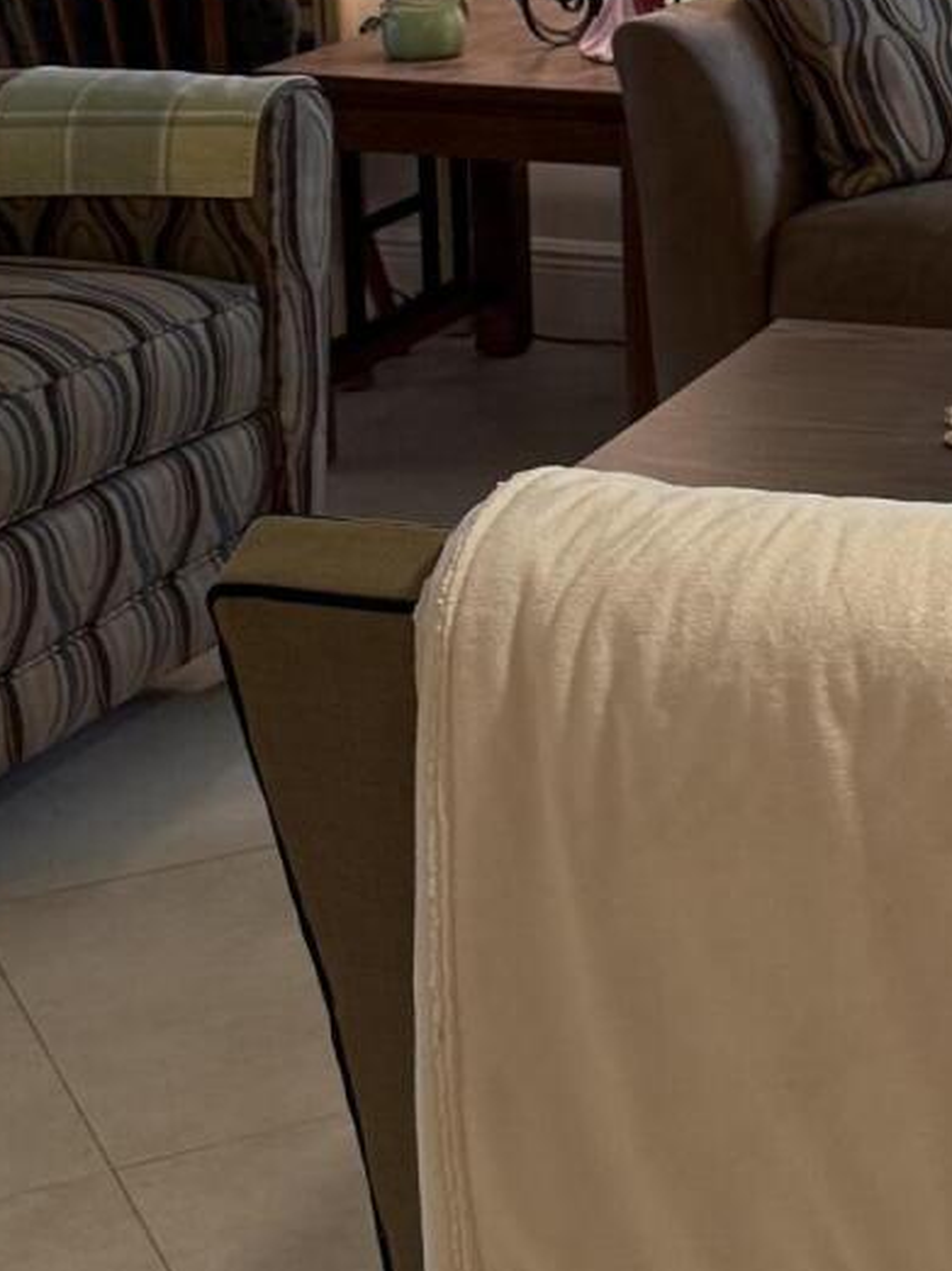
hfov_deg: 14.9
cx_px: 1446
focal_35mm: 92
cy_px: 61
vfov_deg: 20.8
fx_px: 3376
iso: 200
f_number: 1.78
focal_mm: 6.76
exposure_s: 1/120
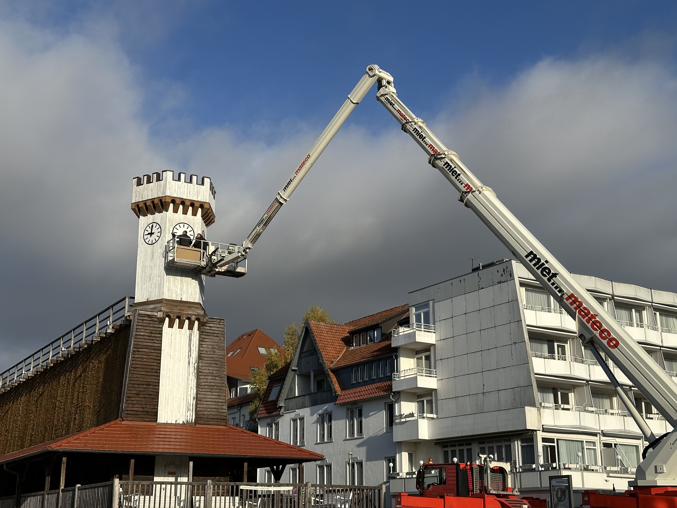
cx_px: 338
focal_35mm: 48
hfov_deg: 39.7
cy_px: 254
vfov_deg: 30.3
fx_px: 939
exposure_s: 1/5263
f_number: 1.78
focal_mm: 6.86
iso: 64
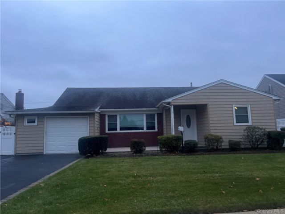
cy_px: 107
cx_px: 142
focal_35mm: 26
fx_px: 214
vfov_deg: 53.1
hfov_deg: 67.3
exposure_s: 1/60
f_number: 1.6
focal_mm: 5.1
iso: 250
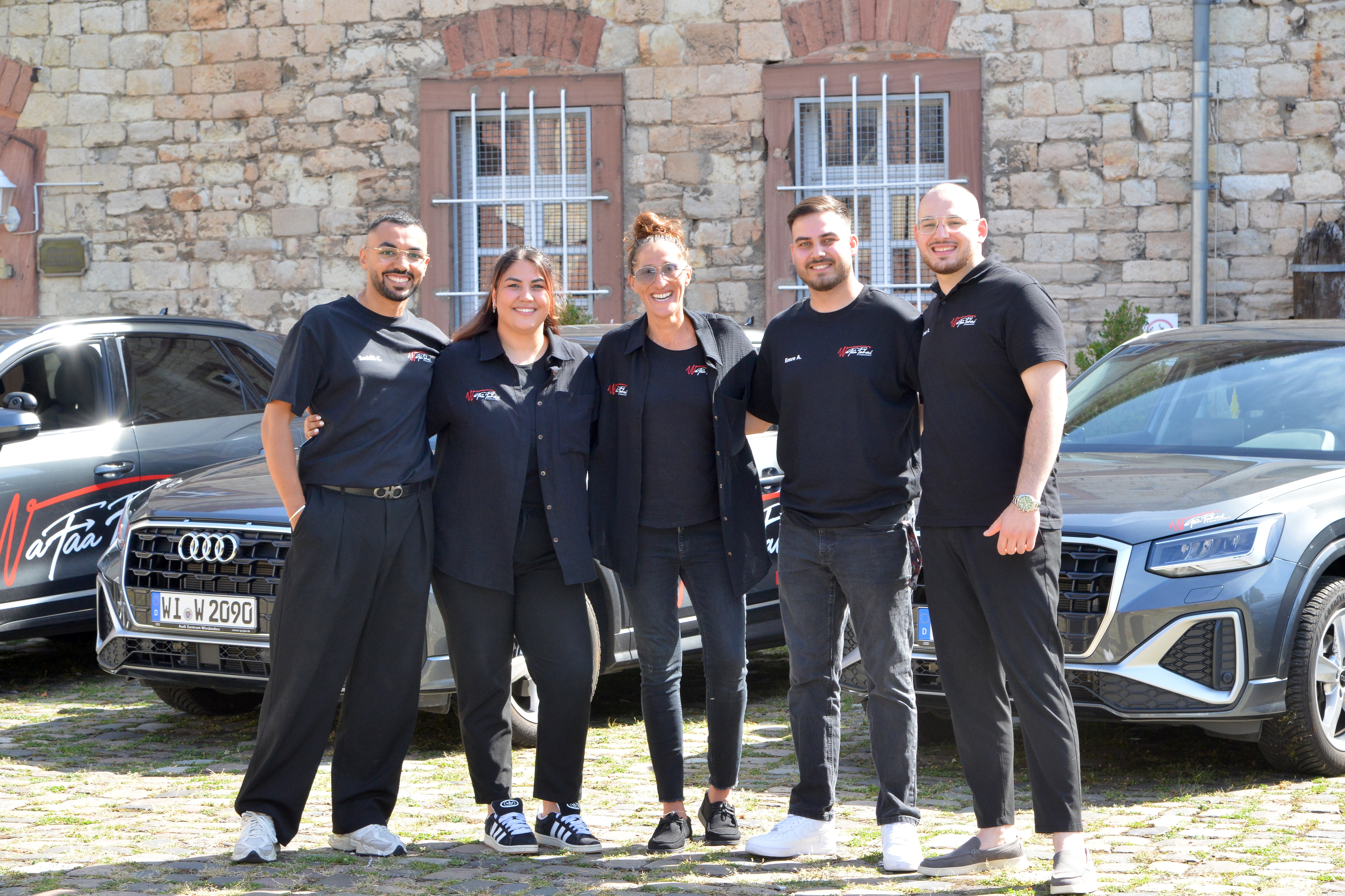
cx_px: 672
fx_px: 3213
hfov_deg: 23.6
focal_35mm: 86
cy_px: 448
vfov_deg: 15.9
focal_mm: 86
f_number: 11
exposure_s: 1/250
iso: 1600
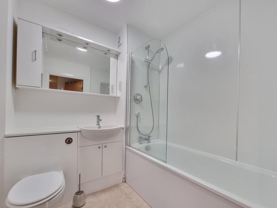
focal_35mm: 14
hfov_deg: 102.0
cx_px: 144
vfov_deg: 85.6
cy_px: 109
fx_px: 112
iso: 250
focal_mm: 2.2
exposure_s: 1/50
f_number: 2.2
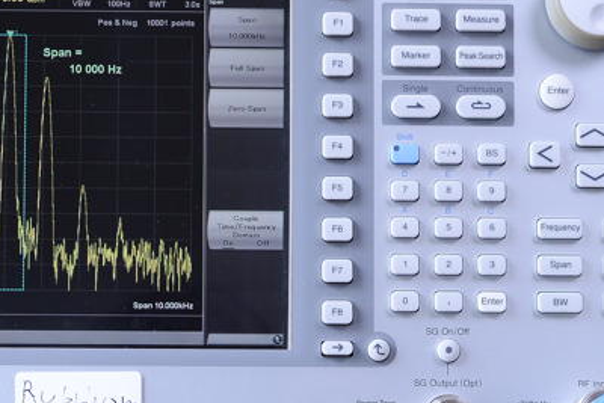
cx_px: 249
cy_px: 376
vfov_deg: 10.4
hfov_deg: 15.6
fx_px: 2199
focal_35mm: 131
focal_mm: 35
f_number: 7.1
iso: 500
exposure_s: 1/40
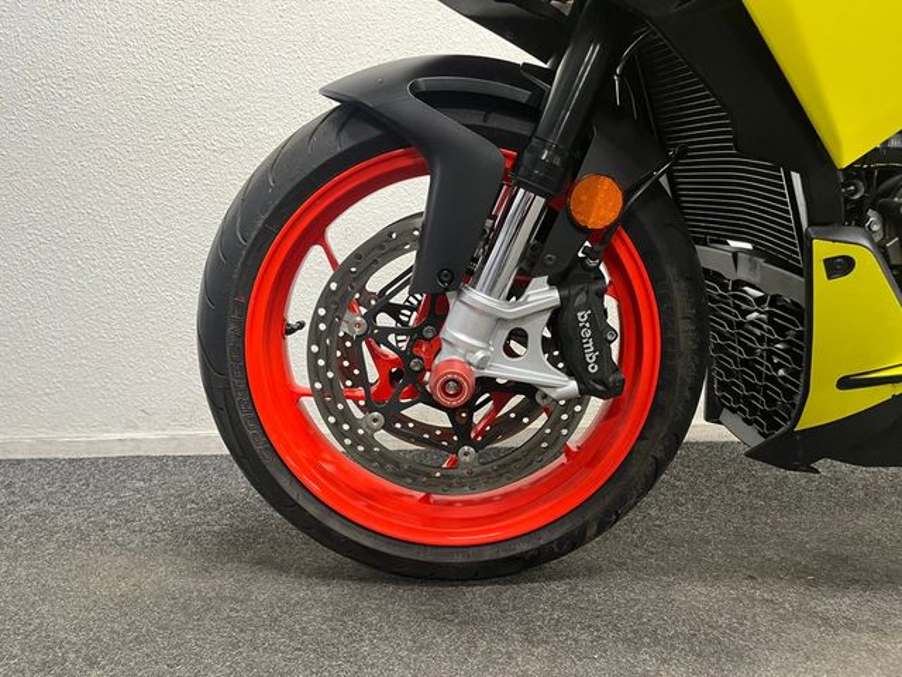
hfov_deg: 67.3
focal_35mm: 26
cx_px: 451
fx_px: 677
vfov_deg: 53.1
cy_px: 338
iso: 320
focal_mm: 5.1
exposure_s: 1/50
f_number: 1.6
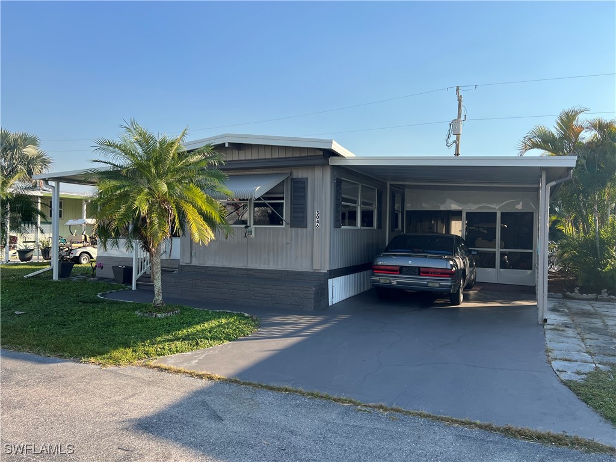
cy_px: 231
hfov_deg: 67.3
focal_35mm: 26
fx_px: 463
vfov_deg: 53.1
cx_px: 308
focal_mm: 5.7
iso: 50
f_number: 1.5
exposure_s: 1/2513
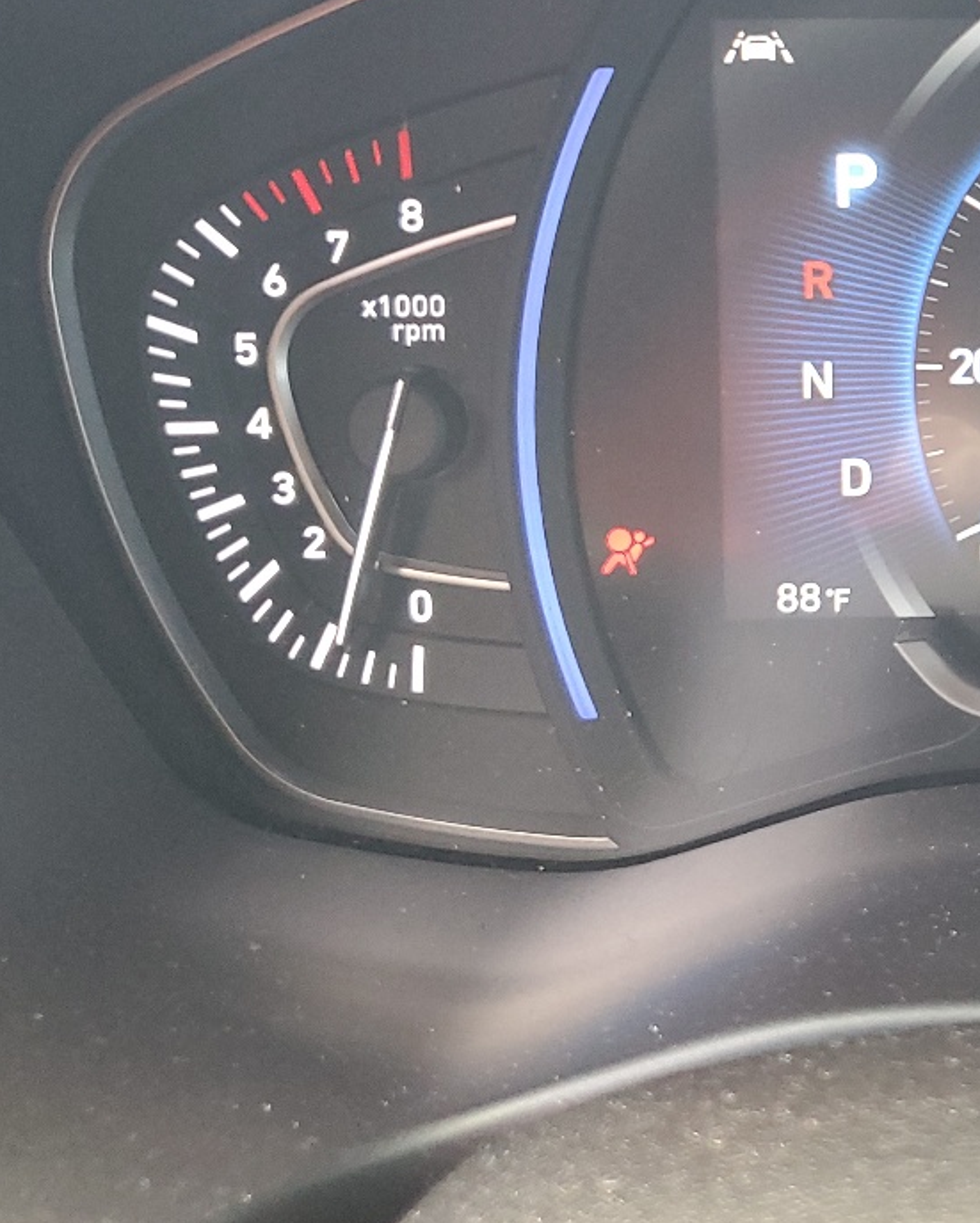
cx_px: 1190
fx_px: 2138
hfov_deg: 23.5
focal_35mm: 59
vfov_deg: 31.6
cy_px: 366
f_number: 1.5
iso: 120
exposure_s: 1/60.2
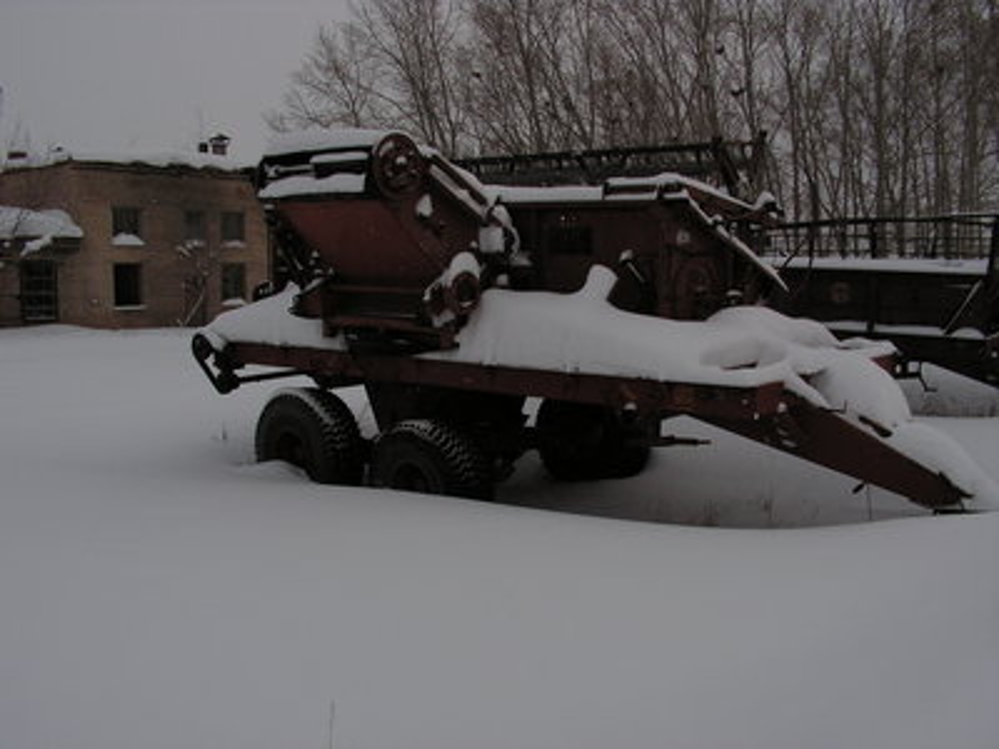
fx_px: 1039
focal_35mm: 36
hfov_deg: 51.4
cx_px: 500
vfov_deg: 39.7
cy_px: 374
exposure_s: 1/400
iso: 50
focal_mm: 6
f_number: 4.8
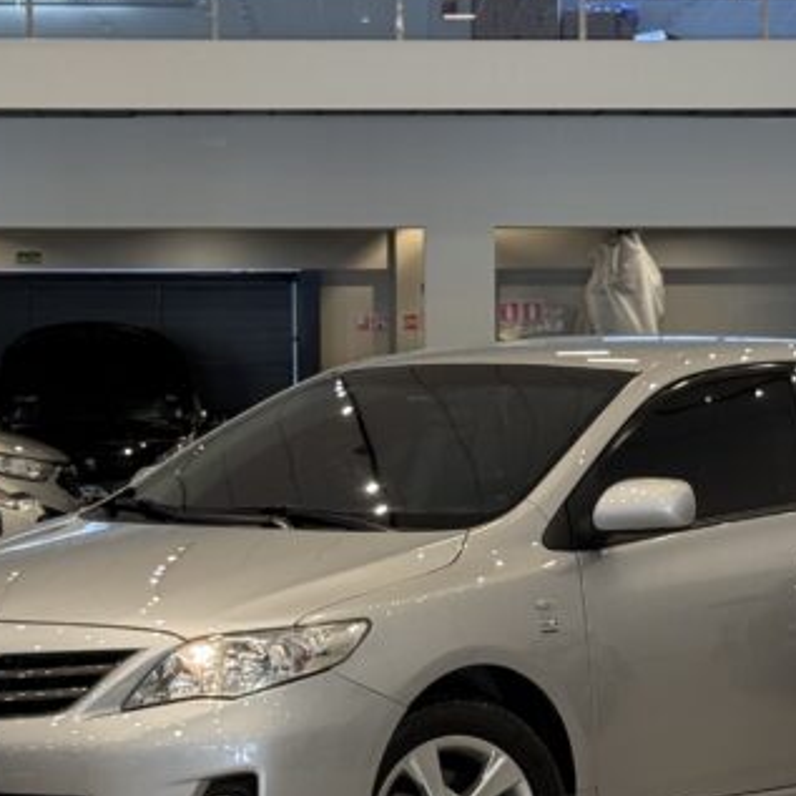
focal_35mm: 137
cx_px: 527
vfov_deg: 12.7
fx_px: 3564
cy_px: 605
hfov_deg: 12.7
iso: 100
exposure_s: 1/60
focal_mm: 6.76
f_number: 1.78
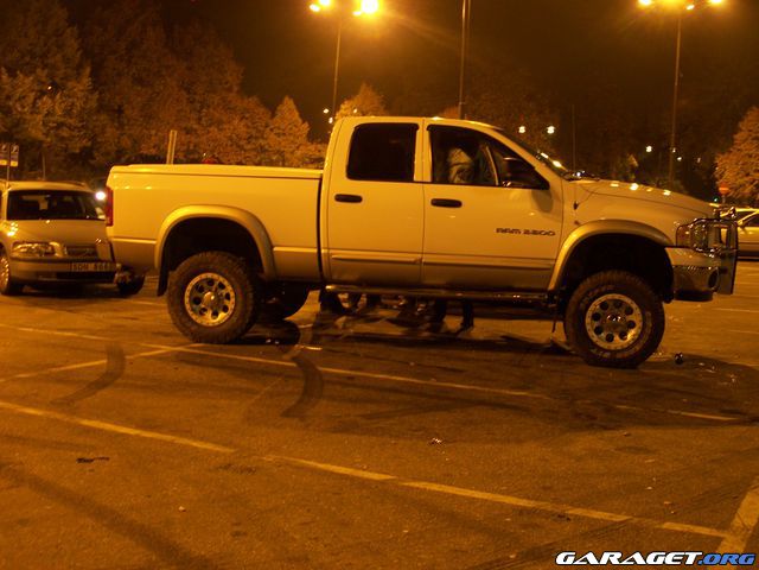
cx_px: 380
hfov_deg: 42.1
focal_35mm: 45
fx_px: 987
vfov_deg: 32.2
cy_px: 285
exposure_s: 1/2
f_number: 3
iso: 64
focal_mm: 7.6
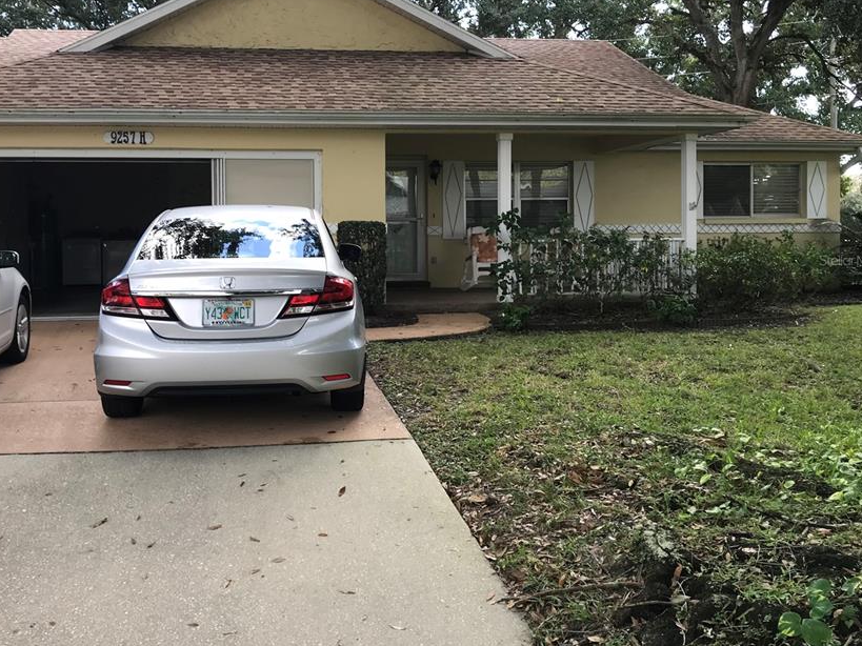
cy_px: 260
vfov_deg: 40.5
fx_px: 871
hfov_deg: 52.3
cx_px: 344
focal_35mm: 35
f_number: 1.8
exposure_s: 1/130
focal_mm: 3.99
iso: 20
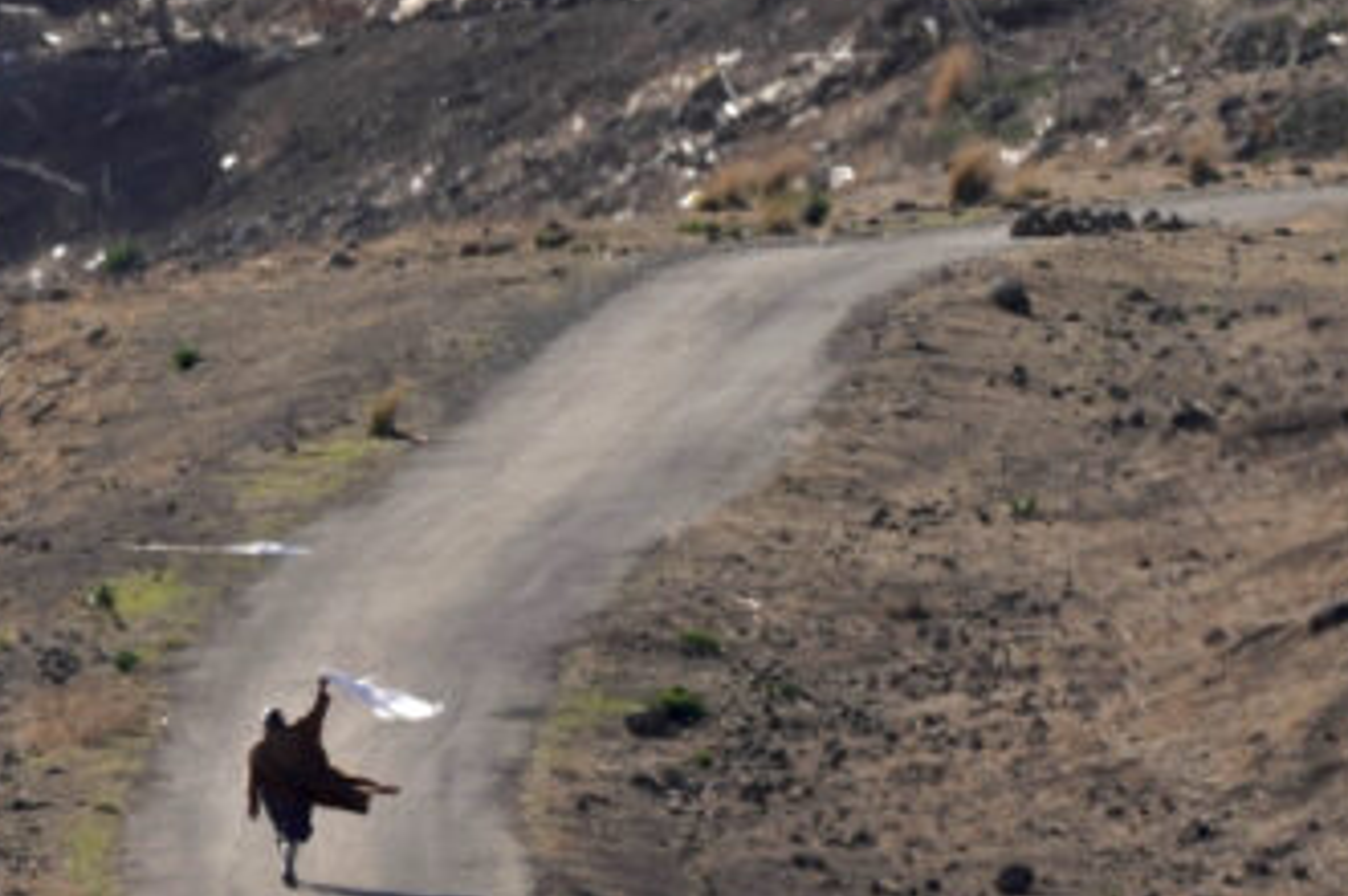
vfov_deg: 1.0
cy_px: 195
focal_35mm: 1394
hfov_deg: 1.5
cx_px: 428
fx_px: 52145
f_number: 4
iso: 400
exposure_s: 1/4000
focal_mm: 600
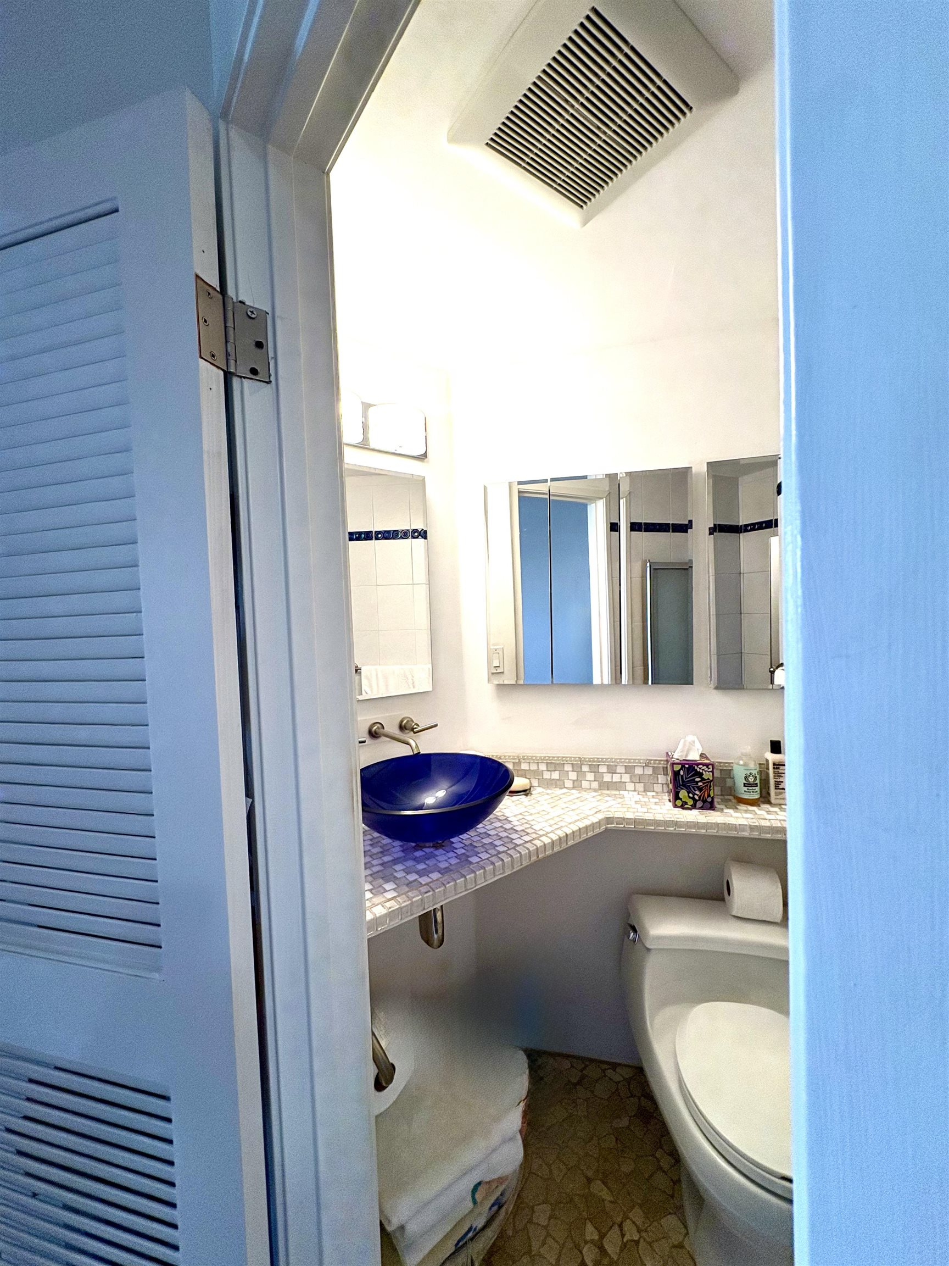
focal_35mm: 14
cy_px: 633
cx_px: 474
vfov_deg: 102.1
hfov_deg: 85.7
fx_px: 512
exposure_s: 1/120
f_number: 2.2
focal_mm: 2.22
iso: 125
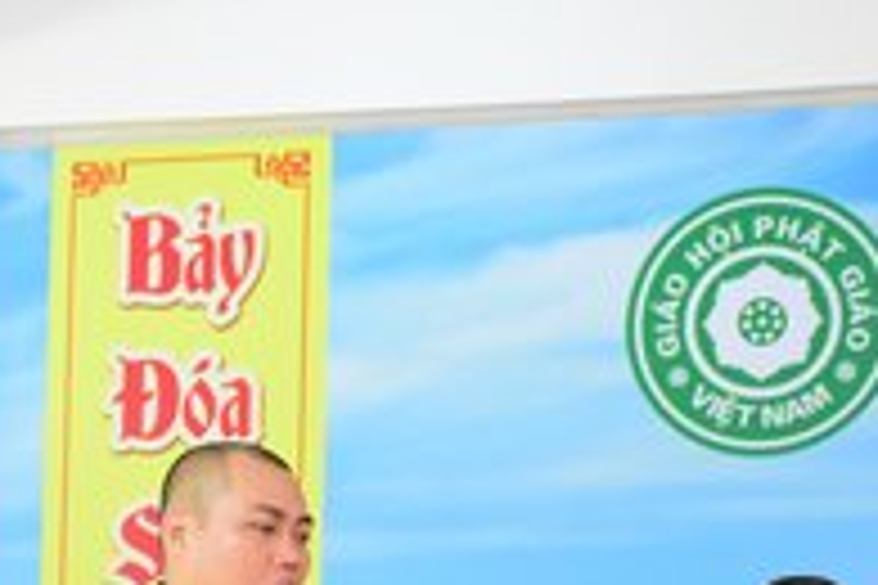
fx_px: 4877
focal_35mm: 200
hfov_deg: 10.1
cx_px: -207
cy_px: 526
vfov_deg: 6.9
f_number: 4.5
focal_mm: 40
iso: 1000
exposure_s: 1/30
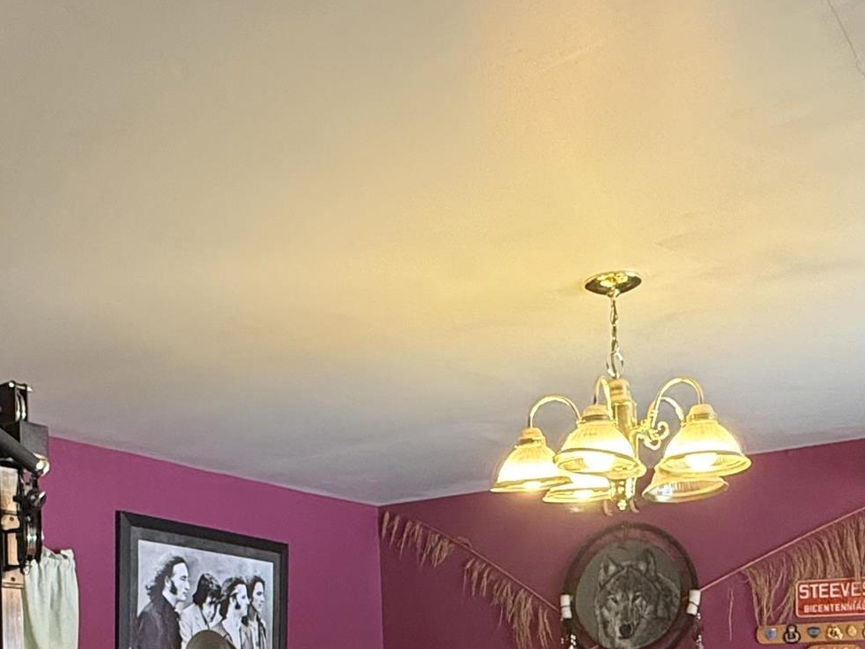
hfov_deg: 42.9
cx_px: 402
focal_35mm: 44
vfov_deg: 30.0
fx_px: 1100
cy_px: 690
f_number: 2.2
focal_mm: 2.22
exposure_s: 1/60
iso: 400
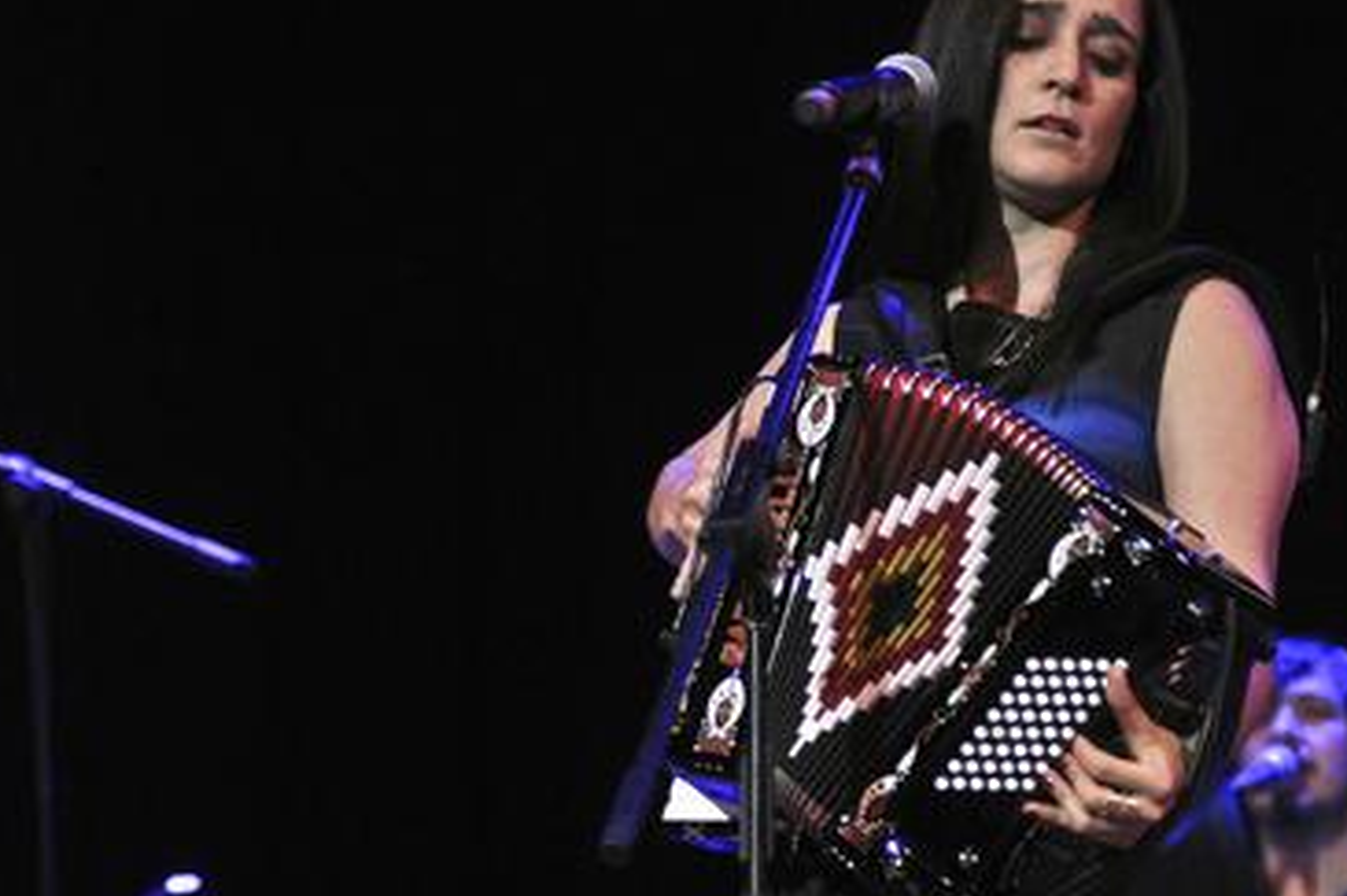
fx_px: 7367
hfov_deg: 10.4
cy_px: 518
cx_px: 443
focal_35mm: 197
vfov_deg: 7.0
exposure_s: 1/125
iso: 800
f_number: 2.8
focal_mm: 80
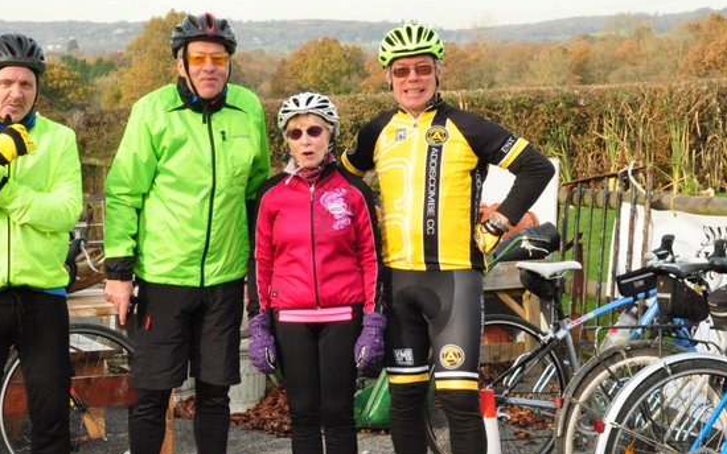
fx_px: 1585
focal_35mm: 80
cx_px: 308
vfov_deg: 16.3
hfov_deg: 25.8
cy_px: 190
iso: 1250
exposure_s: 1/160
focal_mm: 36
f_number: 18
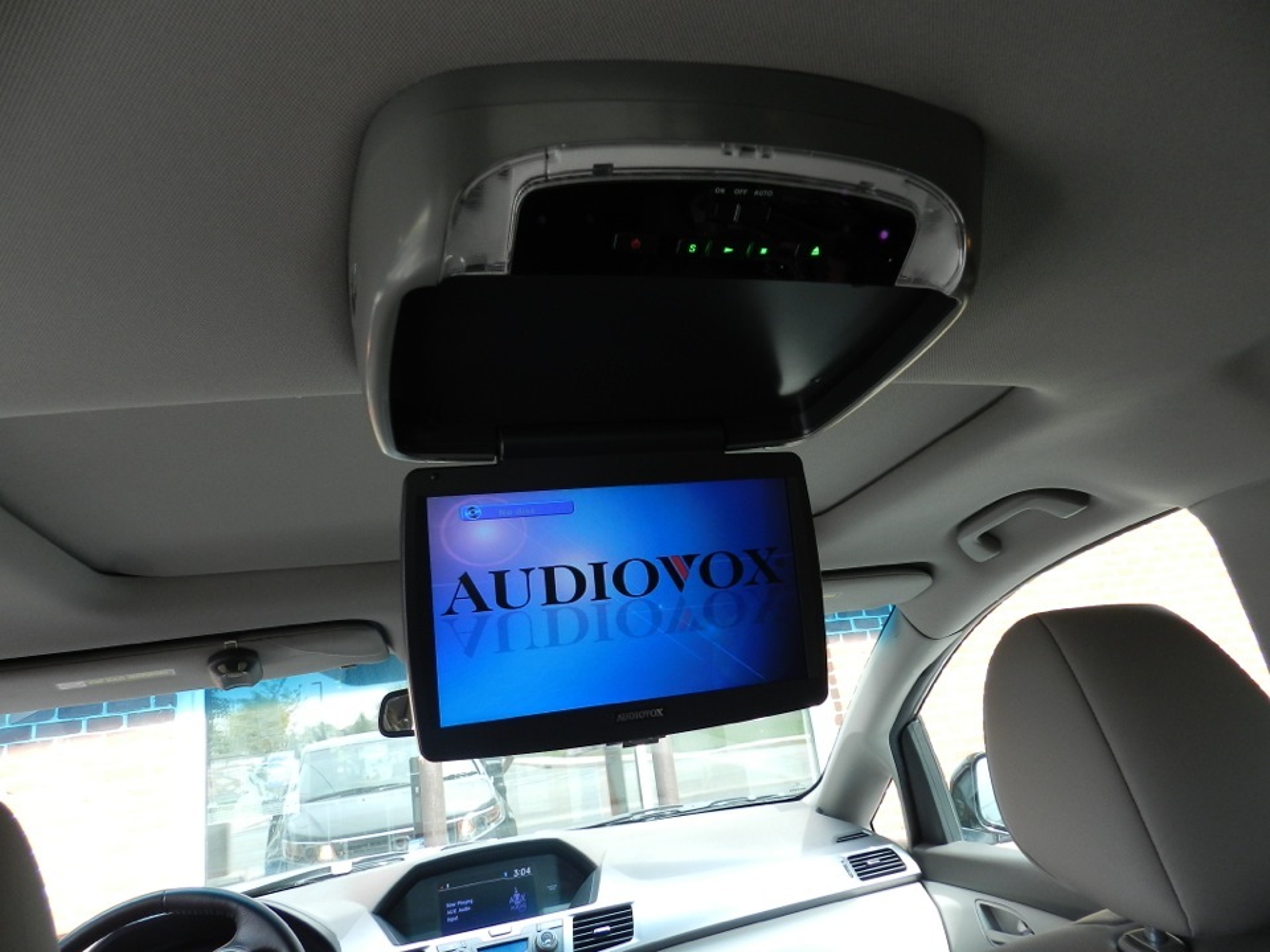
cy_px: 476
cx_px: 635
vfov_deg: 58.9
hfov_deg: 73.9
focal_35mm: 23
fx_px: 844
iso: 160
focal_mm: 4
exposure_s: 1/80
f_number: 3.4
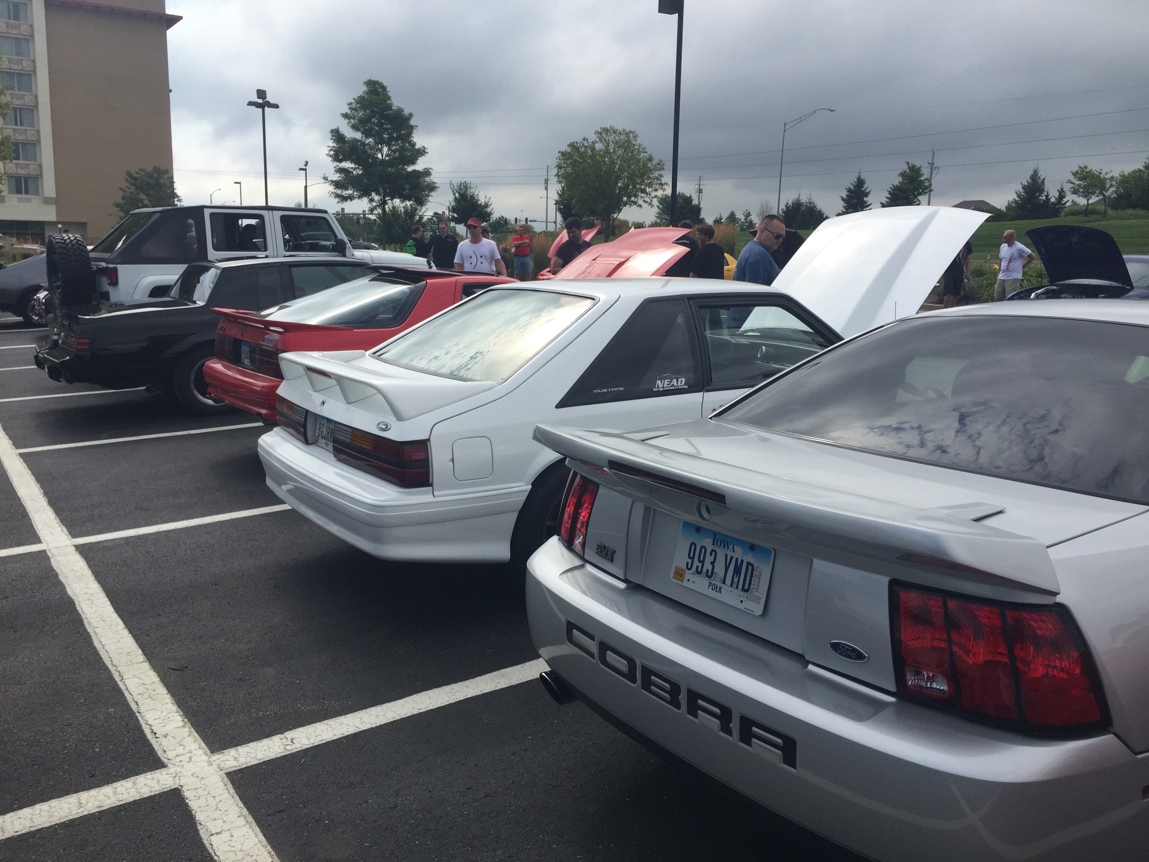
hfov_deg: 61.7
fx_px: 963
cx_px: 574
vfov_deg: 48.2
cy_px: 431
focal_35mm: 29
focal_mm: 4.15
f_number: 2.2
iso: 32
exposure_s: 1/2639
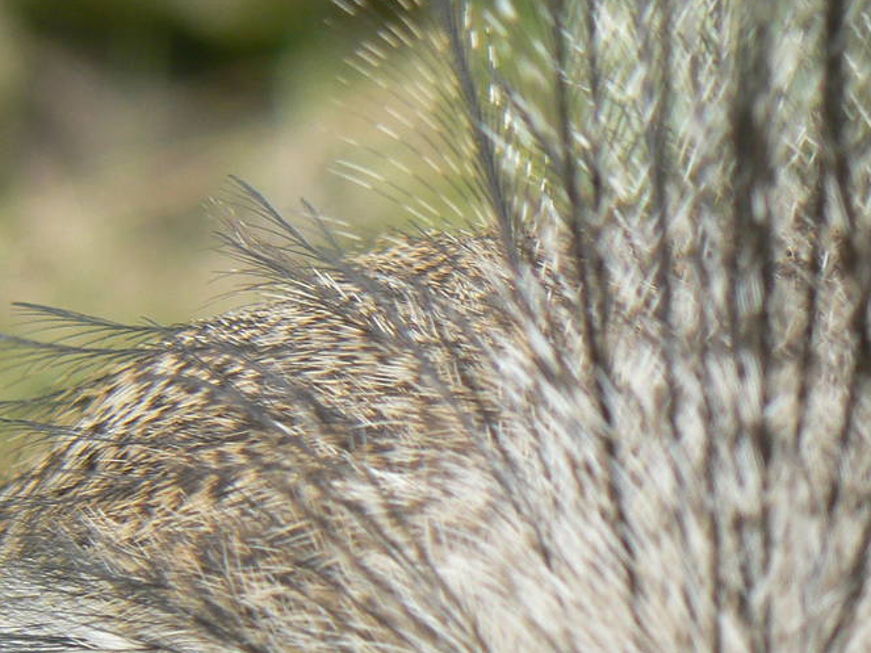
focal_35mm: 251
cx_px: 661
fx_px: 6314
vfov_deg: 5.9
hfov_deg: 7.9
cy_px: 679
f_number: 4.5
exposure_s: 1/100
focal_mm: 17.3
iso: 80
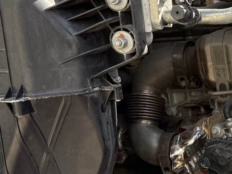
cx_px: 394
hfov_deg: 15.5
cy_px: 135
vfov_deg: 13.2
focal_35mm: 112
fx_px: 751
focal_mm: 6.76
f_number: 1.78
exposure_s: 1/931
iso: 100
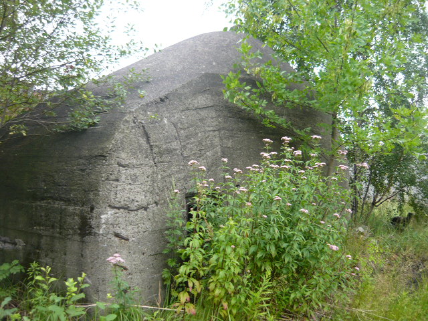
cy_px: 160
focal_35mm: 33
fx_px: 408
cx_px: 214
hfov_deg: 55.4
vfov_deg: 42.9
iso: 100
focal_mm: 5.5
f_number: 2.8
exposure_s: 1/50
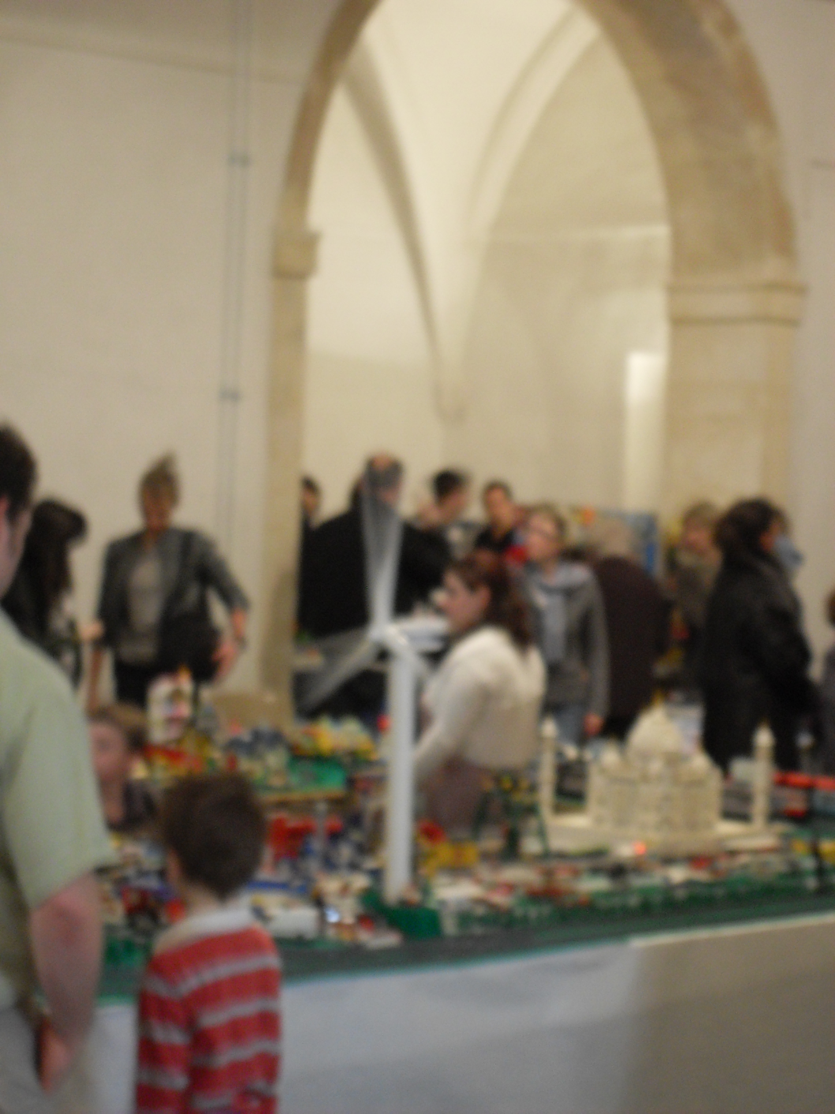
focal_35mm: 95
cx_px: 418
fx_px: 3055
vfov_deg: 20.7
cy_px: 557
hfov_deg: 15.6
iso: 200
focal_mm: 15.3
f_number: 4.8
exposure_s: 1/4
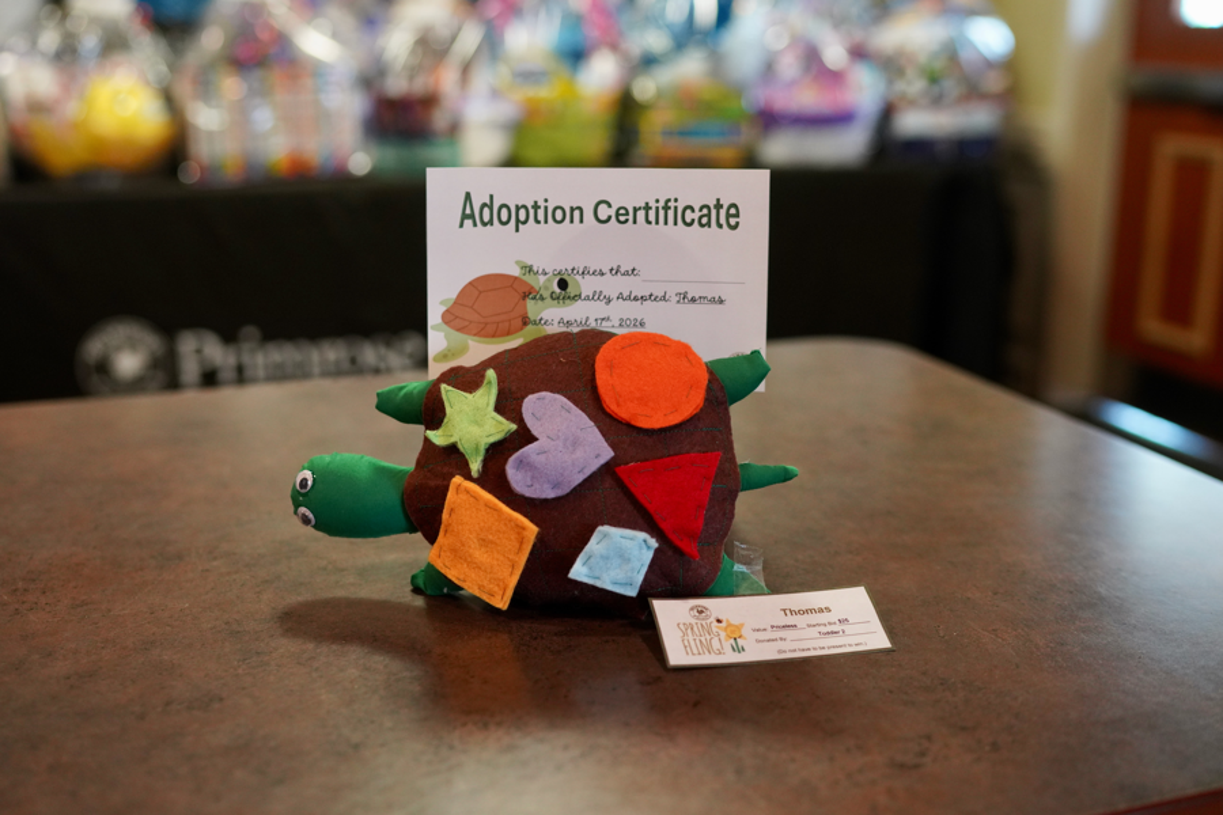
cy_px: 408
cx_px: 612
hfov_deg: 54.4
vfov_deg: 37.9
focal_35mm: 35
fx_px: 1189
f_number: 2
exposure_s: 1/160
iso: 2000
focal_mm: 35
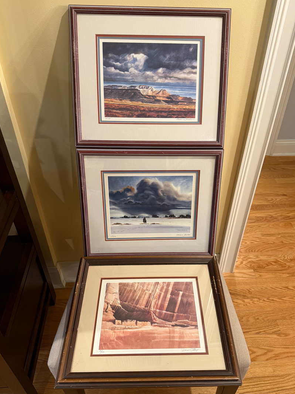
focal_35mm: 27
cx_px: 157
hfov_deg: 51.3
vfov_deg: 65.3
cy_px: 198
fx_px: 307
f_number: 1.78
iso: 320
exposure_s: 1/60
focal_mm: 6.76
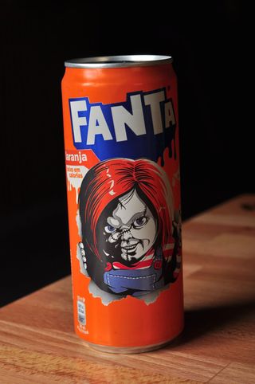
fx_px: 799
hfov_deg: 18.1
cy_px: 192
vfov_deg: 27.0
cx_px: 128
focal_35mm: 75
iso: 250
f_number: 6.3
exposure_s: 1/160
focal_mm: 50
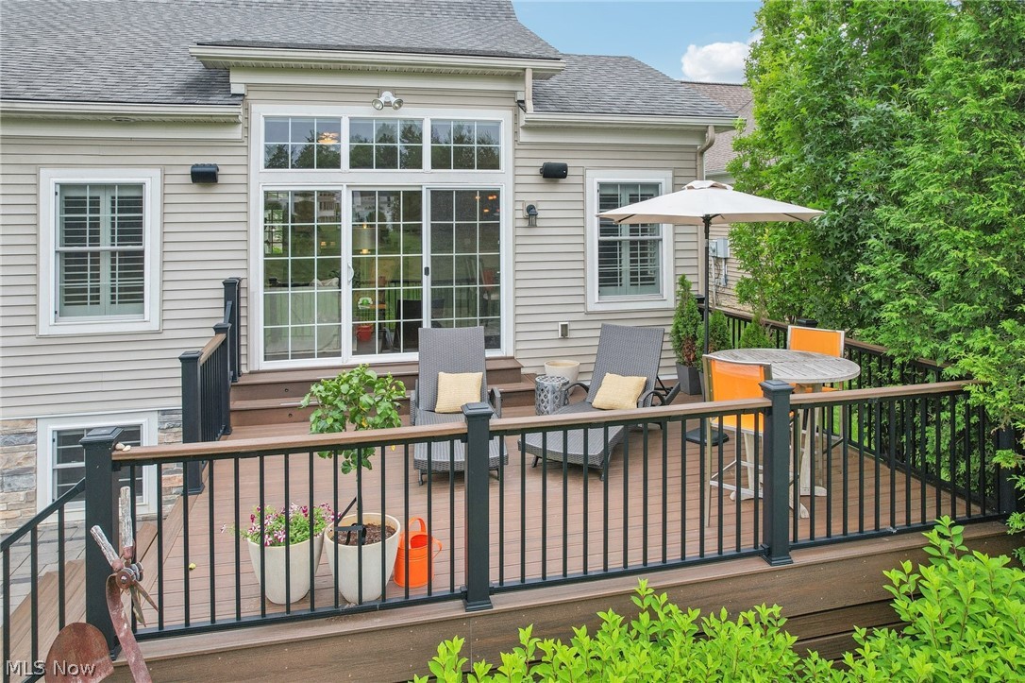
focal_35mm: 22
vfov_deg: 57.2
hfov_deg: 78.6
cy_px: 342
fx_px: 626
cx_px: 512
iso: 110
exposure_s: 1/240
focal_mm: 8.4
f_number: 2.8
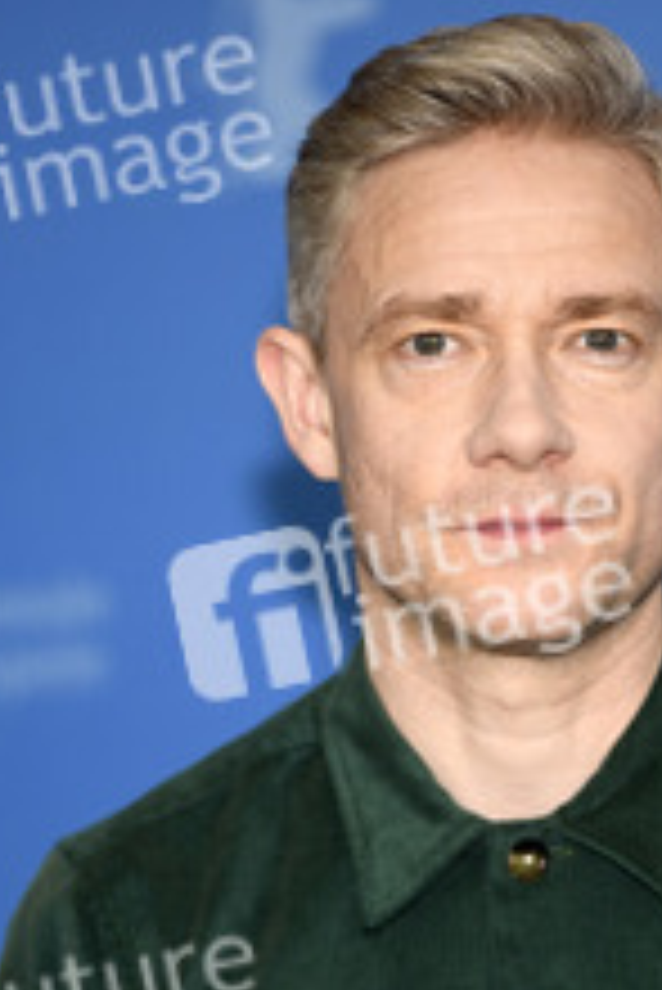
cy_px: 819
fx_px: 9996
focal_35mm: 363
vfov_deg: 5.7
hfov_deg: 3.8
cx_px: 531
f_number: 3.5
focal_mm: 200
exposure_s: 1/320
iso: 800
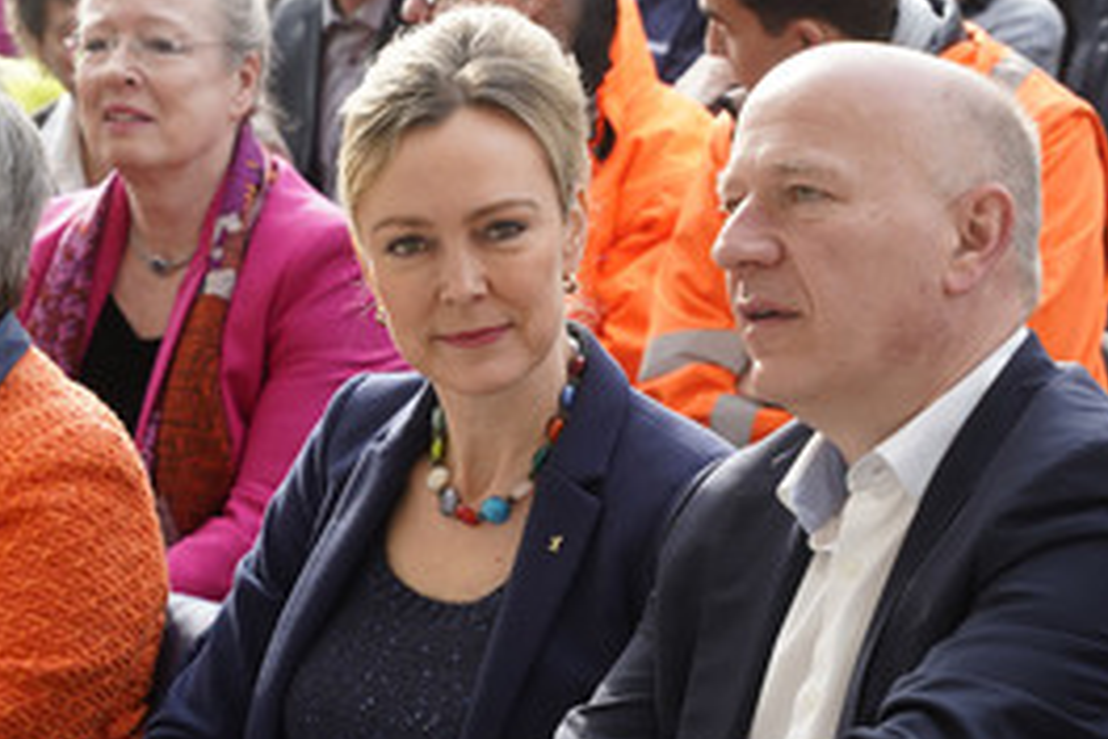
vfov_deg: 7.9
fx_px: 5355
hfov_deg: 11.8
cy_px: 487
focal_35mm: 174
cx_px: 602
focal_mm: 102
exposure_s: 1/160
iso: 640
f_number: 8
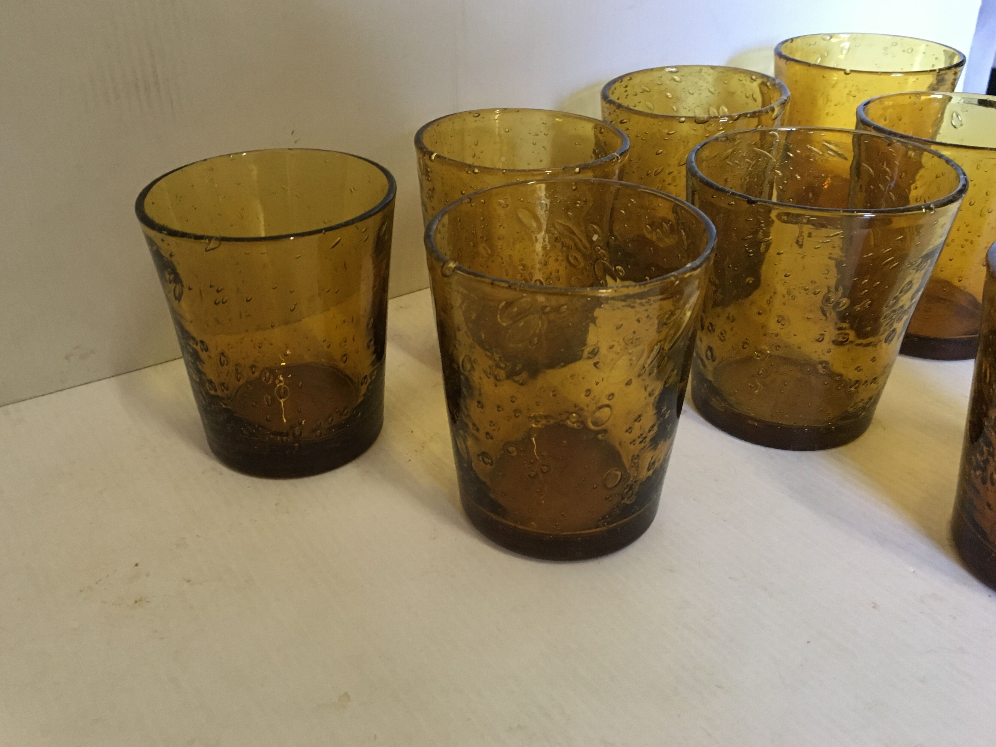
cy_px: 365
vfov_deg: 44.2
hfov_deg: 56.7
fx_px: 921
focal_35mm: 32
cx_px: 458
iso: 200
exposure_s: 1/33
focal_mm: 4.15
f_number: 2.2
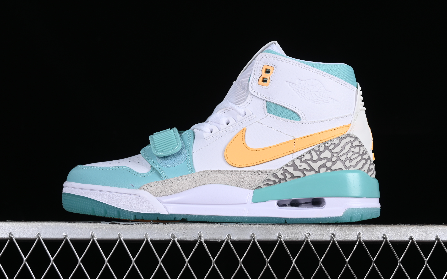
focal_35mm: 77
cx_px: 222
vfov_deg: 16.9
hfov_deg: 26.8
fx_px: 938
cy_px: 133
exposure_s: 1/80
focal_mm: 50
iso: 160
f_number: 8
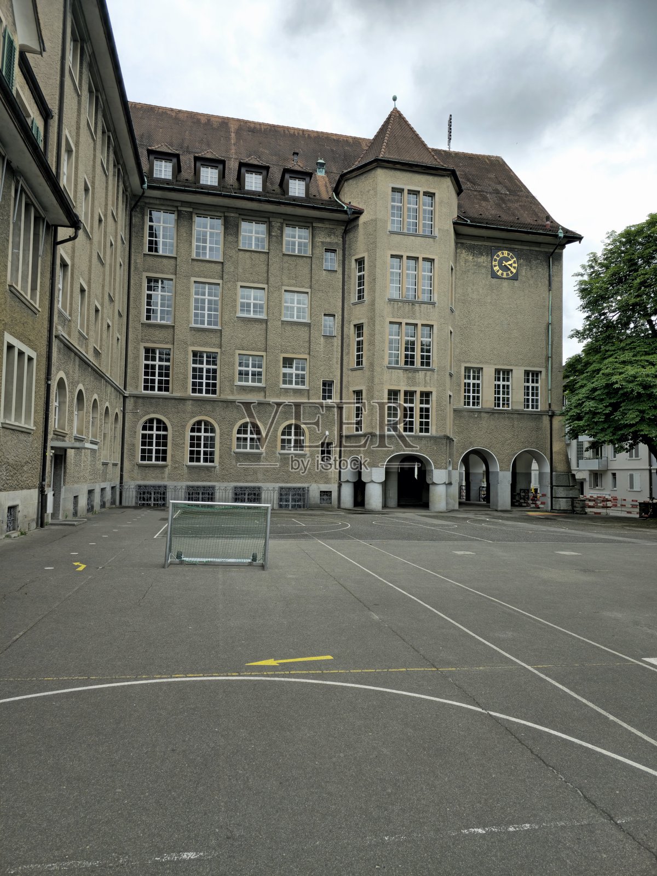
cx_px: 328
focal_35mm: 23
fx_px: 582
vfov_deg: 73.9
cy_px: 438
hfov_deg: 58.9
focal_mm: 6.3
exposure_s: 1/500
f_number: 1.7
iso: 12
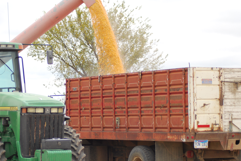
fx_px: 938
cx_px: 81
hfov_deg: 14.6
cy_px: 96
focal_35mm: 140
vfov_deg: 9.8
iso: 200
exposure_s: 1/320
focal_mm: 70
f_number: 4.5
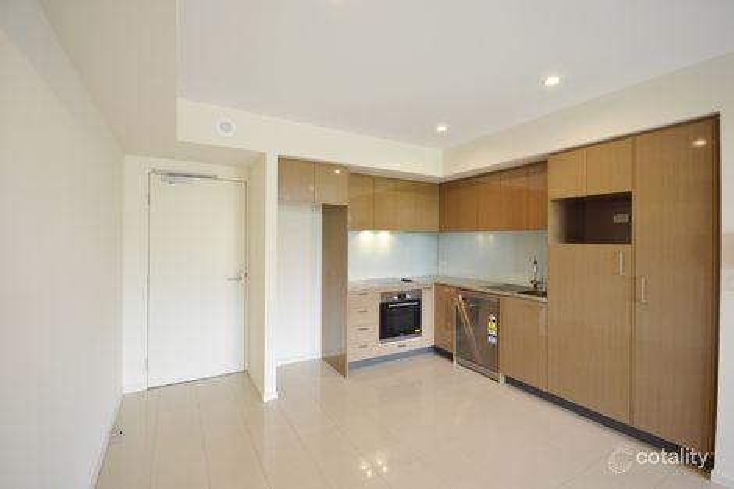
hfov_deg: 100.4
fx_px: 306
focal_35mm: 15
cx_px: 367
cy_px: 244
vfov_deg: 77.3
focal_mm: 10
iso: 400
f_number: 6.3
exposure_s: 1/60
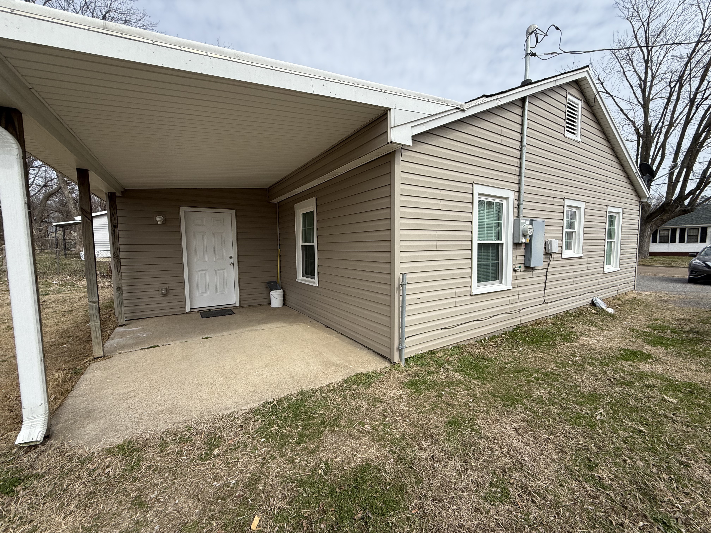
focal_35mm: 14
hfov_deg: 102.1
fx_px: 288
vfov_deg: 85.7
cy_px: 266
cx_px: 356
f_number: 2.2
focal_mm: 2.22
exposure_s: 1/1667
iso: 50
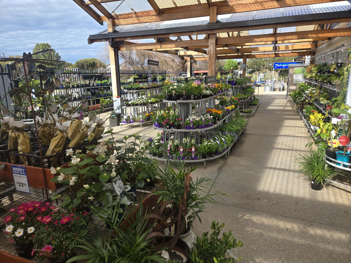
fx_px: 233
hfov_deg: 73.9
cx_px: 176
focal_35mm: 23
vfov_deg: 58.9
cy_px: 132
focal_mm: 5.4
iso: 64
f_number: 1.8
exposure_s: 1/2921
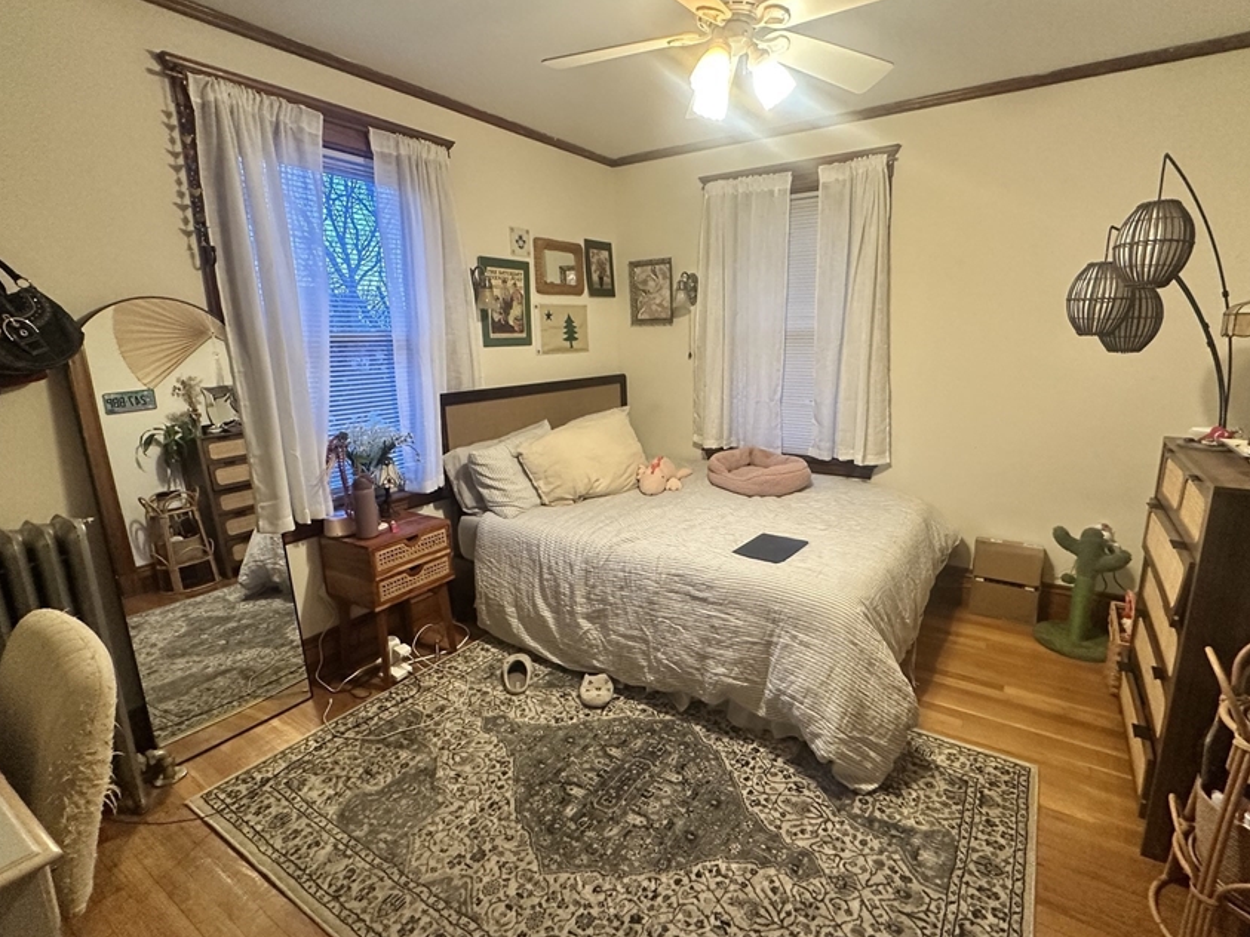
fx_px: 614
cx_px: 667
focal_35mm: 17
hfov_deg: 90.9
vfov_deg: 74.7
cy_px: 460
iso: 400
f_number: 2.2
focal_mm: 2.22
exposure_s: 1/60
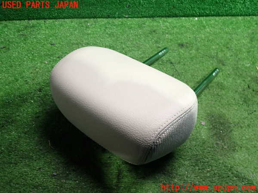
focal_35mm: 30
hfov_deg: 60.0
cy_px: 96
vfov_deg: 46.8
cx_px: 129
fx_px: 224
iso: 320
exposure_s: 1/30
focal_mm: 5.4
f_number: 2.3
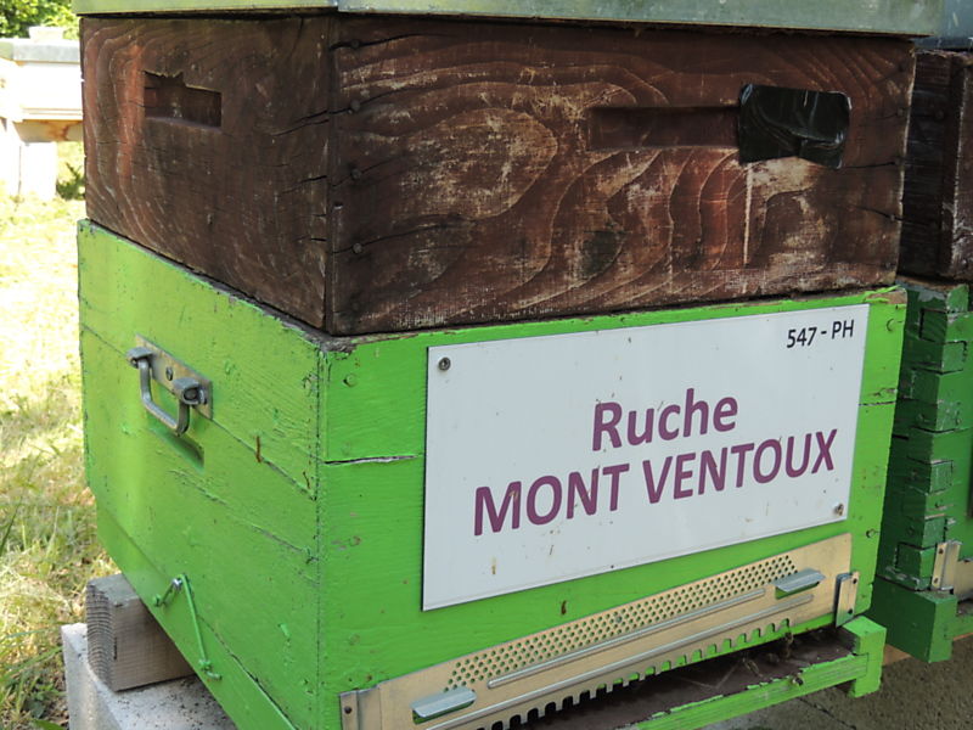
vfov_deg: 30.9
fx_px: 1321
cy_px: 365
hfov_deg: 40.4
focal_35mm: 47
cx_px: 486
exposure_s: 1/160
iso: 100
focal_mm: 8.3
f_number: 3.5
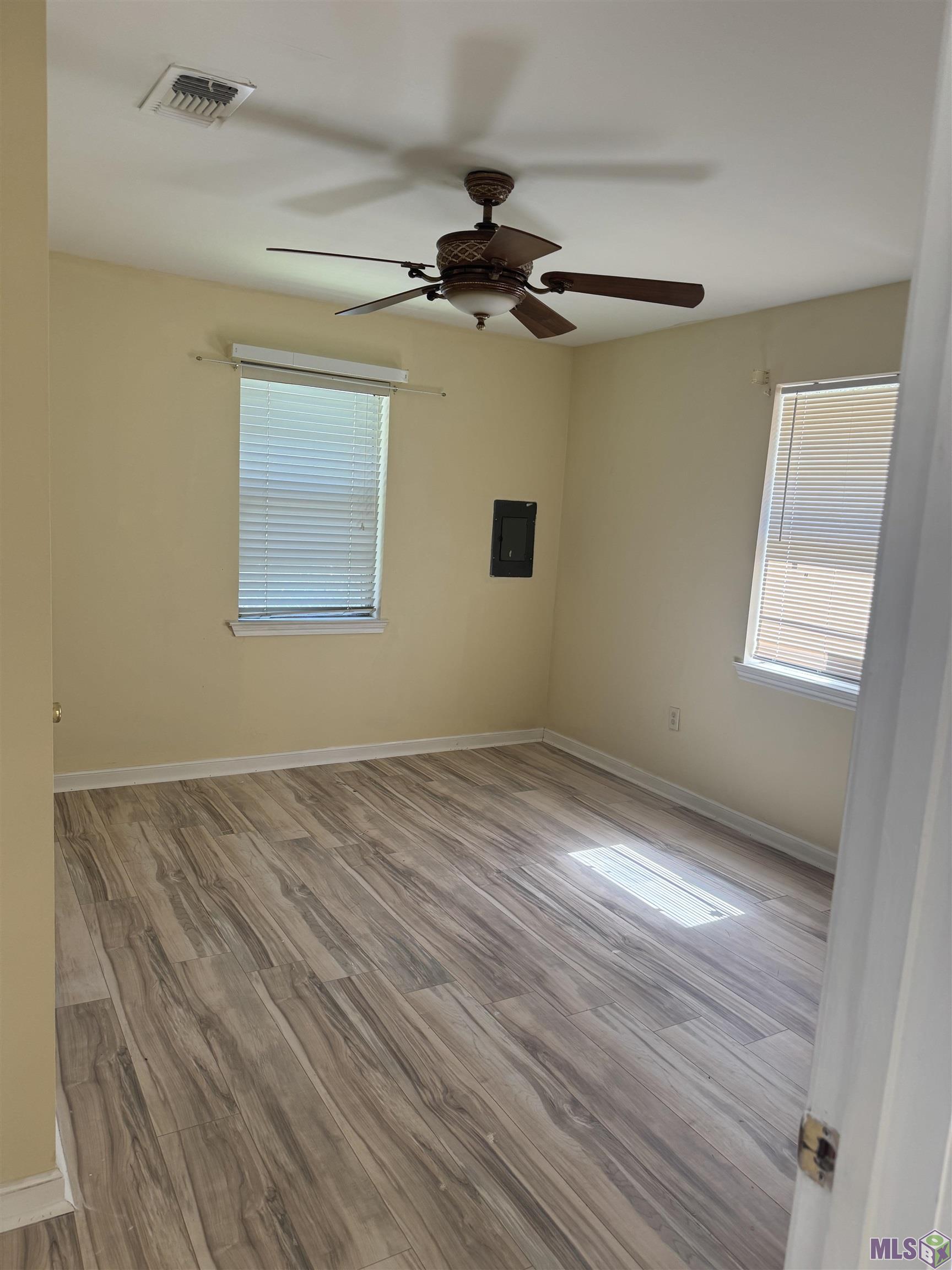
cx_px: 476
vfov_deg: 71.6
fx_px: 880
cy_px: 635
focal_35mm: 24
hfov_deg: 56.8
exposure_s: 1/120
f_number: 1.78
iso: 125
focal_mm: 6.76
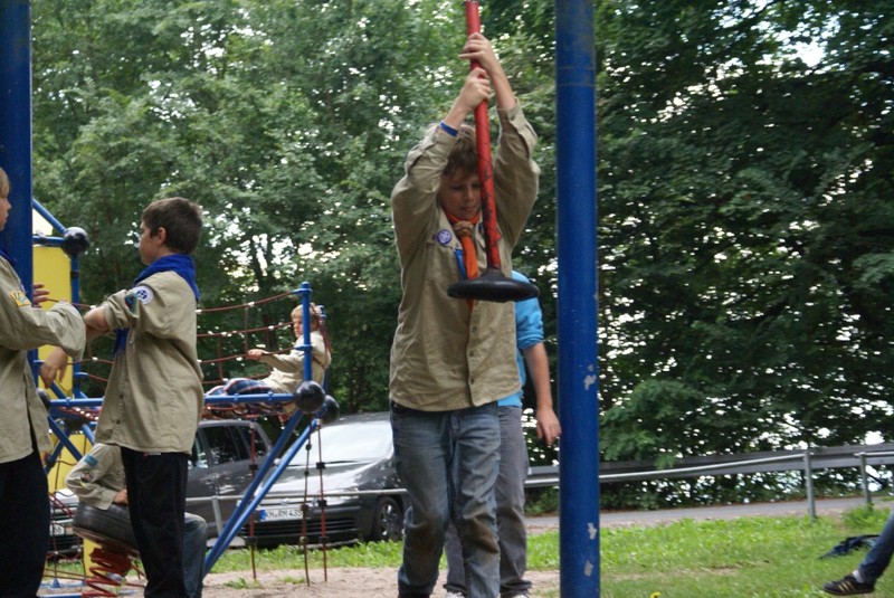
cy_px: 299
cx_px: 447
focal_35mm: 105
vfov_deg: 13.1
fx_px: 2610
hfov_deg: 19.4
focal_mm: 70
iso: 800
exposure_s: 1/125
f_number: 5.6
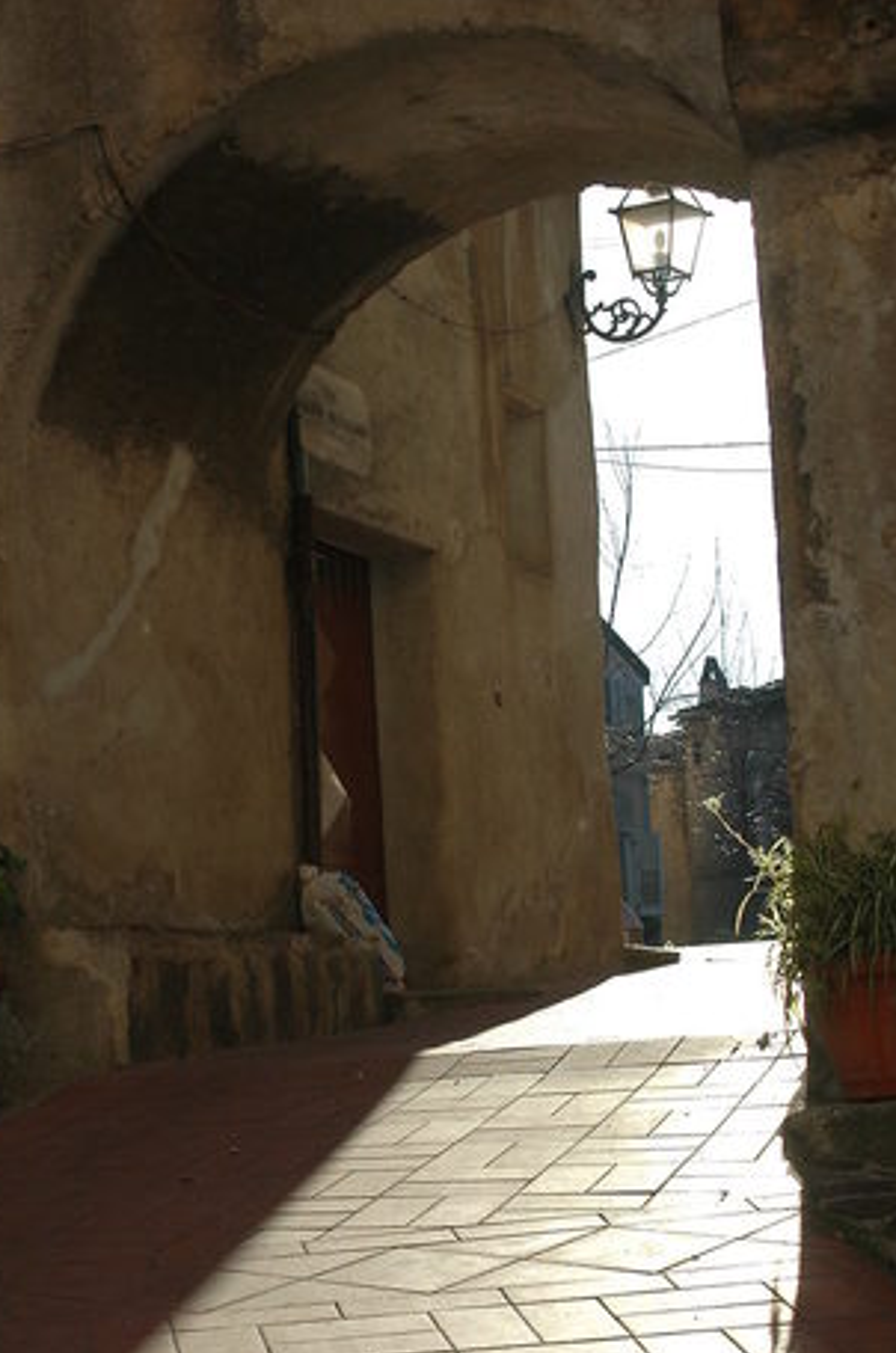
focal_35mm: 75
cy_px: 881
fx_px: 2813
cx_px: 332
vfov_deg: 26.9
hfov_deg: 18.1
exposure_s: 1/500
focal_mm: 38
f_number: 7.1
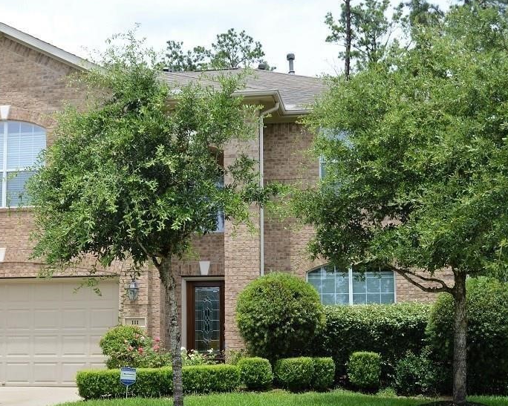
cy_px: 245
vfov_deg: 25.7
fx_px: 887
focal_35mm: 59
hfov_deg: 31.8
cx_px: 183
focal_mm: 28
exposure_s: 1/250
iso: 100
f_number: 8
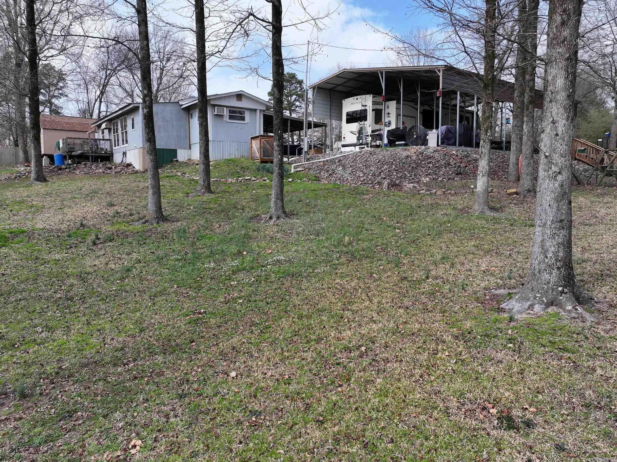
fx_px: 428
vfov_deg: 56.8
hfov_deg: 71.6
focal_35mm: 24
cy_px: 231
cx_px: 308
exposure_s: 1/1600
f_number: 2.8
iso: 130
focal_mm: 12.29
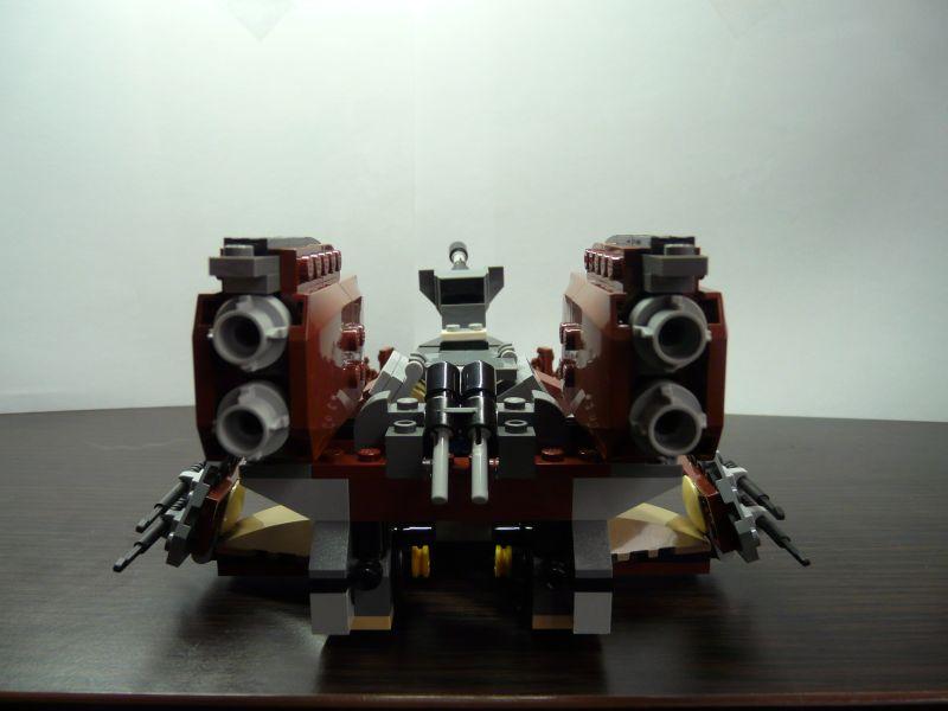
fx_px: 767
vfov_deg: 49.7
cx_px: 474
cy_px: 356
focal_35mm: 28
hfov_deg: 63.4
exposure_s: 1/30
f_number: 2.8
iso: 125
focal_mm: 4.6
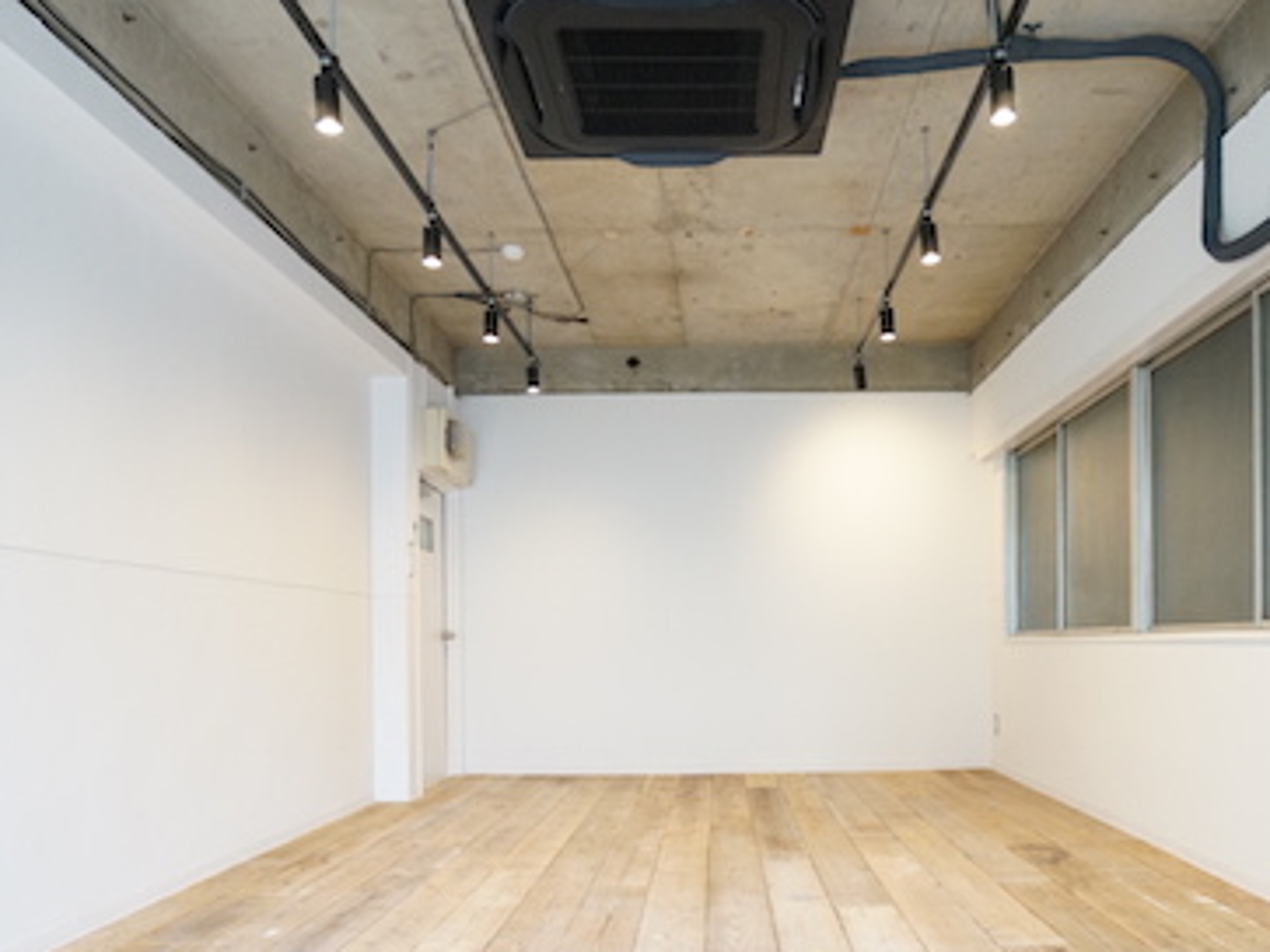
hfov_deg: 68.7
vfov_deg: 53.3
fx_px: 917
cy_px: 665
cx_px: 759
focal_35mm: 25
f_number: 4
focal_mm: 10
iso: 1600
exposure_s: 1/60
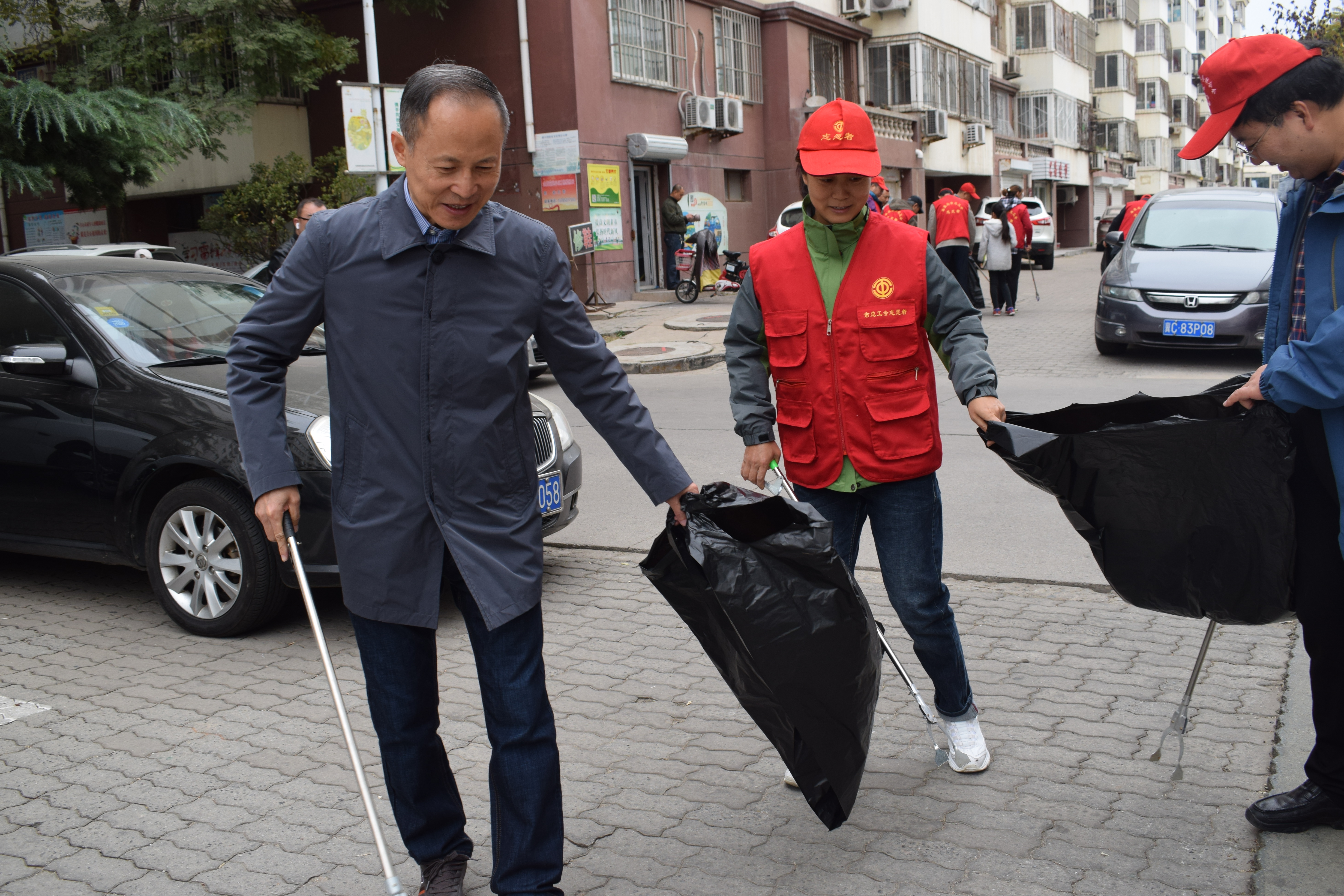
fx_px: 1269
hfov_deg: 55.8
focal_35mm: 34
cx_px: 666
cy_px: 454
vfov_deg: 38.9
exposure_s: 1/200
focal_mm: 22
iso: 400
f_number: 7.1
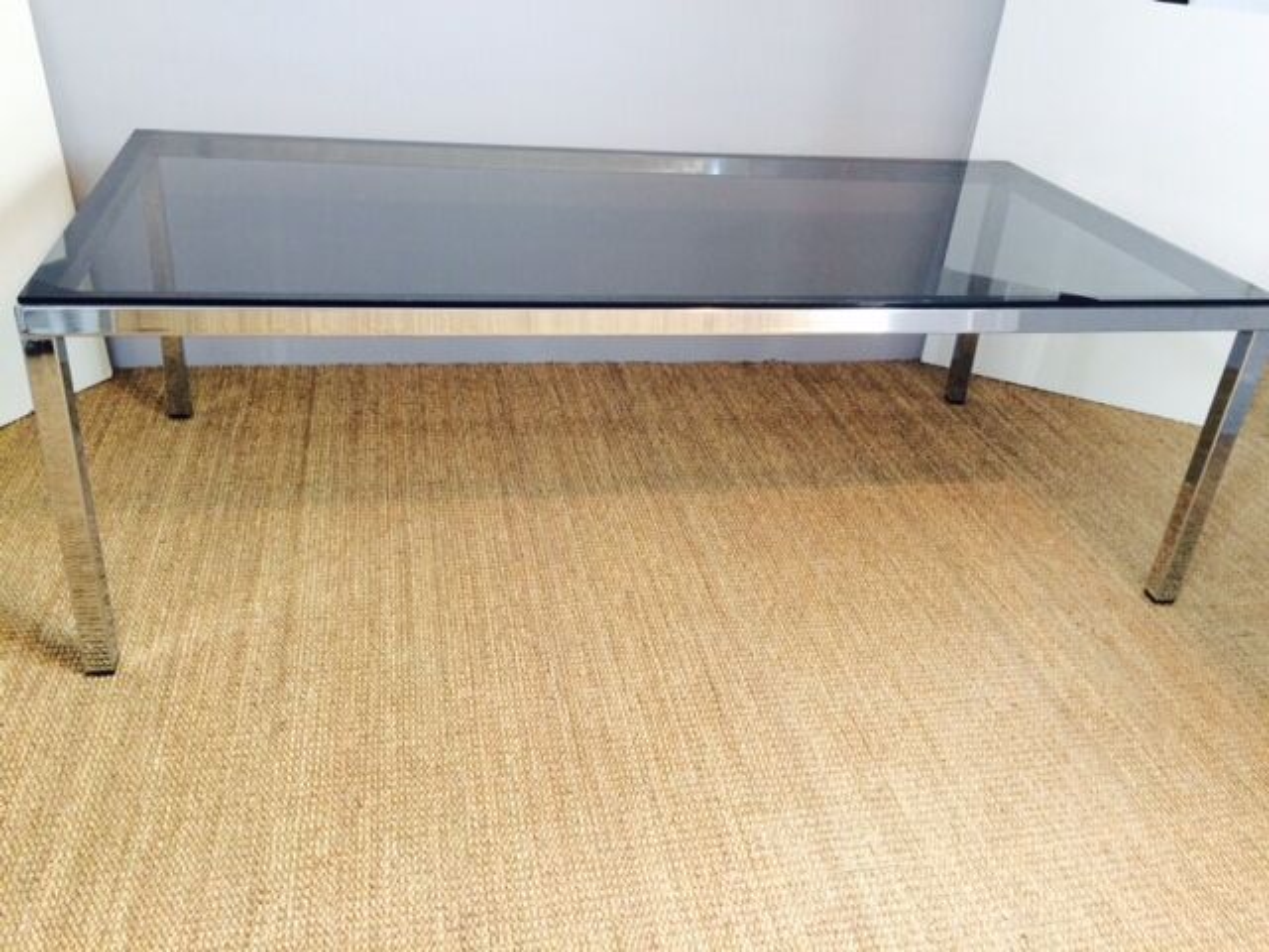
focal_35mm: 29
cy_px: 476
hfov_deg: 61.7
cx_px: 634
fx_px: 1063
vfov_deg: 48.2
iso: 40
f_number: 2.2
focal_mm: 4.15
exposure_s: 1/30
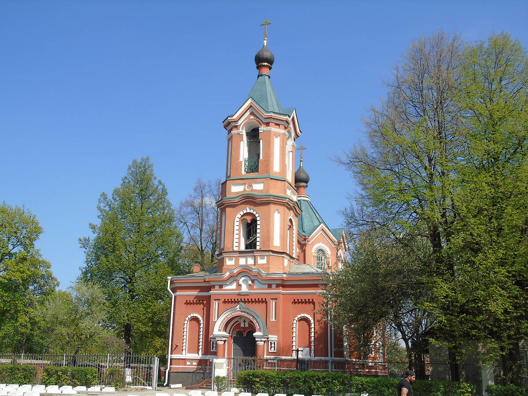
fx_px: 610
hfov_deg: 46.8
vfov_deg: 36.0
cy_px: 198
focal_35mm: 40
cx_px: 264
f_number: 3.9
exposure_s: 1/640
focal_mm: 7.1
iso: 80
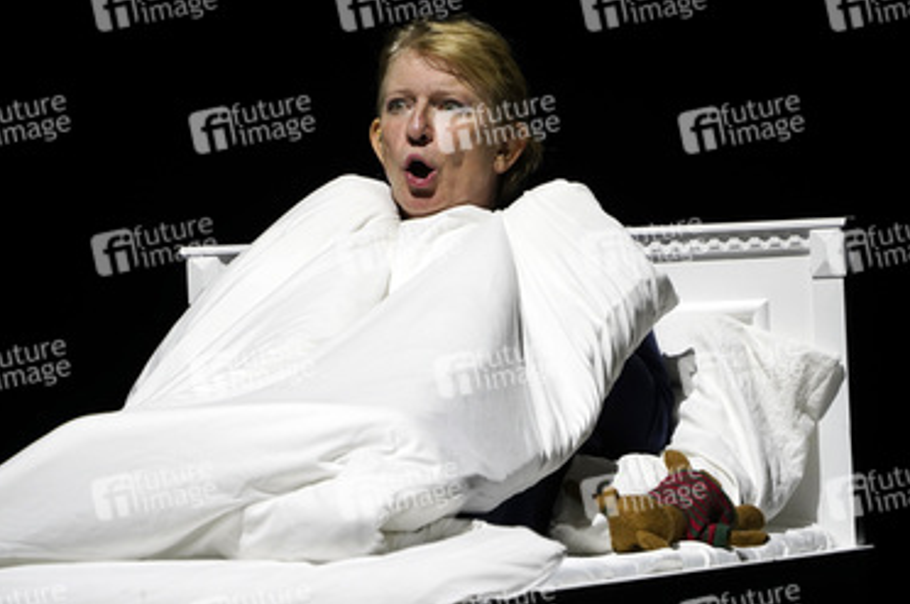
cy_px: 308
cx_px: 432
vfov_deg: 1.9
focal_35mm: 728
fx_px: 18378
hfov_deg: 2.8
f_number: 7.1
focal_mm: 600
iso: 1600
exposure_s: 1/400
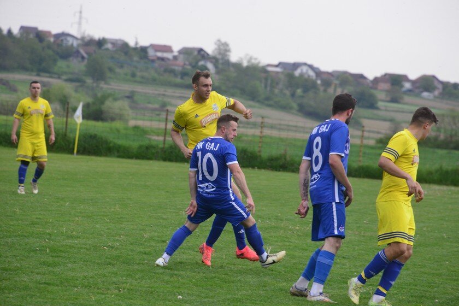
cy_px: 153
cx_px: 230
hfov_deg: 6.9
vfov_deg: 4.6
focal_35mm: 300
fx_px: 3825
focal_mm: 300
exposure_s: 1/400
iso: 2000
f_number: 10
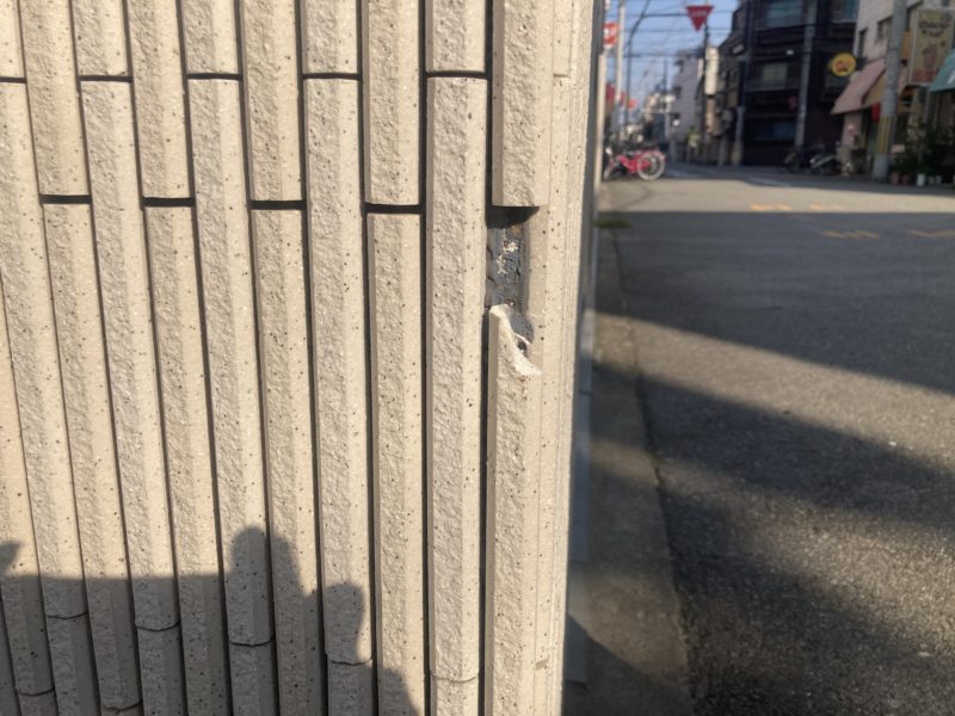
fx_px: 772
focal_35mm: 28
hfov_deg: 63.4
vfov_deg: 49.7
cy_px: 358
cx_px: 478
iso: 20
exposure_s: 1/2558
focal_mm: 3.99
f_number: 1.8
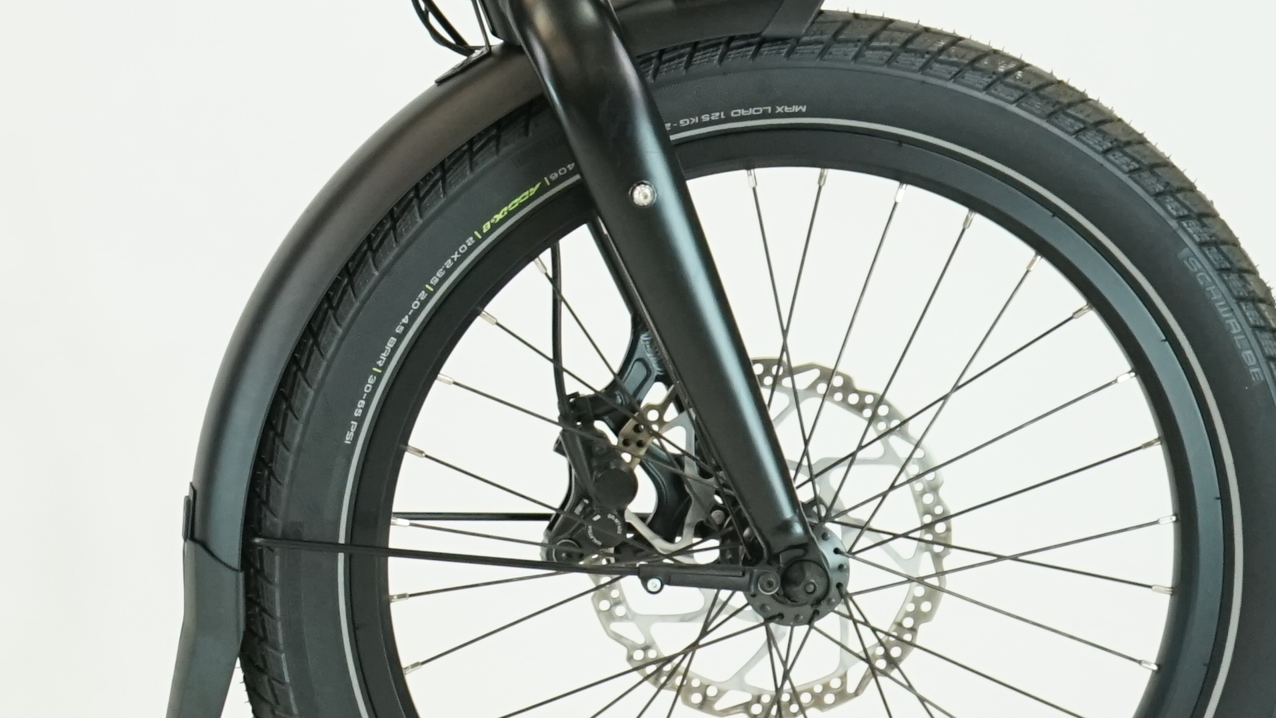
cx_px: -415
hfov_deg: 10.7
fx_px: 6666
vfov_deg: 6.1
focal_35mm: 197
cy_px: -135
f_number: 5.6
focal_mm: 60
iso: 1600
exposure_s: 1/200
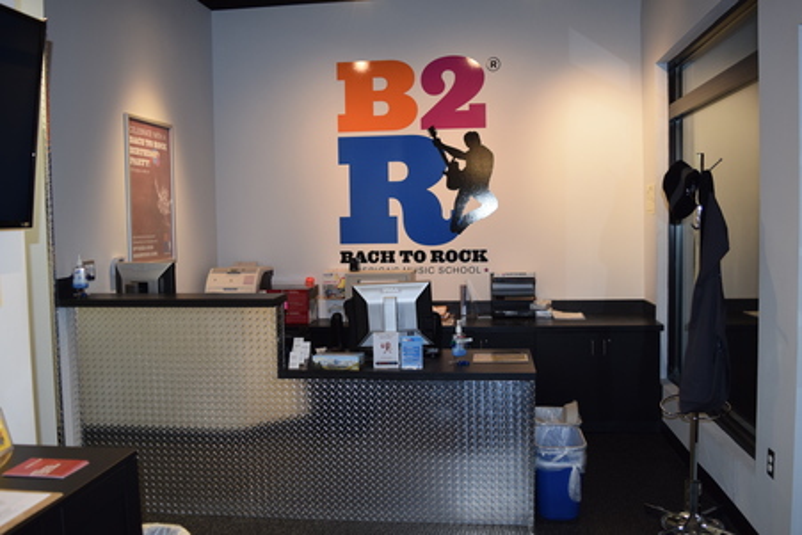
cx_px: 401
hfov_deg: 57.2
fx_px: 735
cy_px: 268
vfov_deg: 40.0
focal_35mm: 33
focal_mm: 22
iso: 800
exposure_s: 1/100
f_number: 5
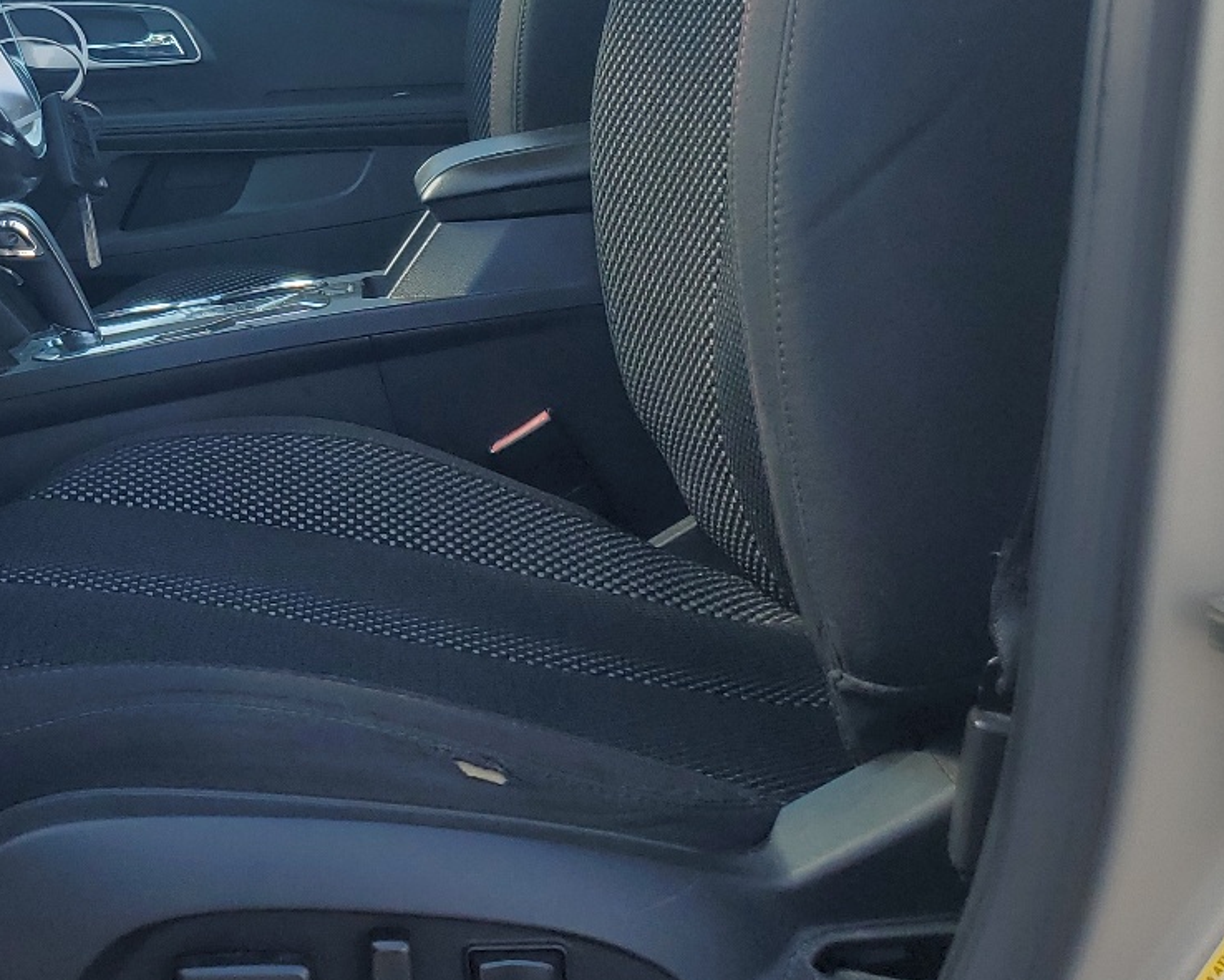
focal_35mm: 55
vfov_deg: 26.9
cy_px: 143
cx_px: 63
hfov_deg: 32.0
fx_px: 1993
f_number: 1.5
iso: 50
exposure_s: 1/588
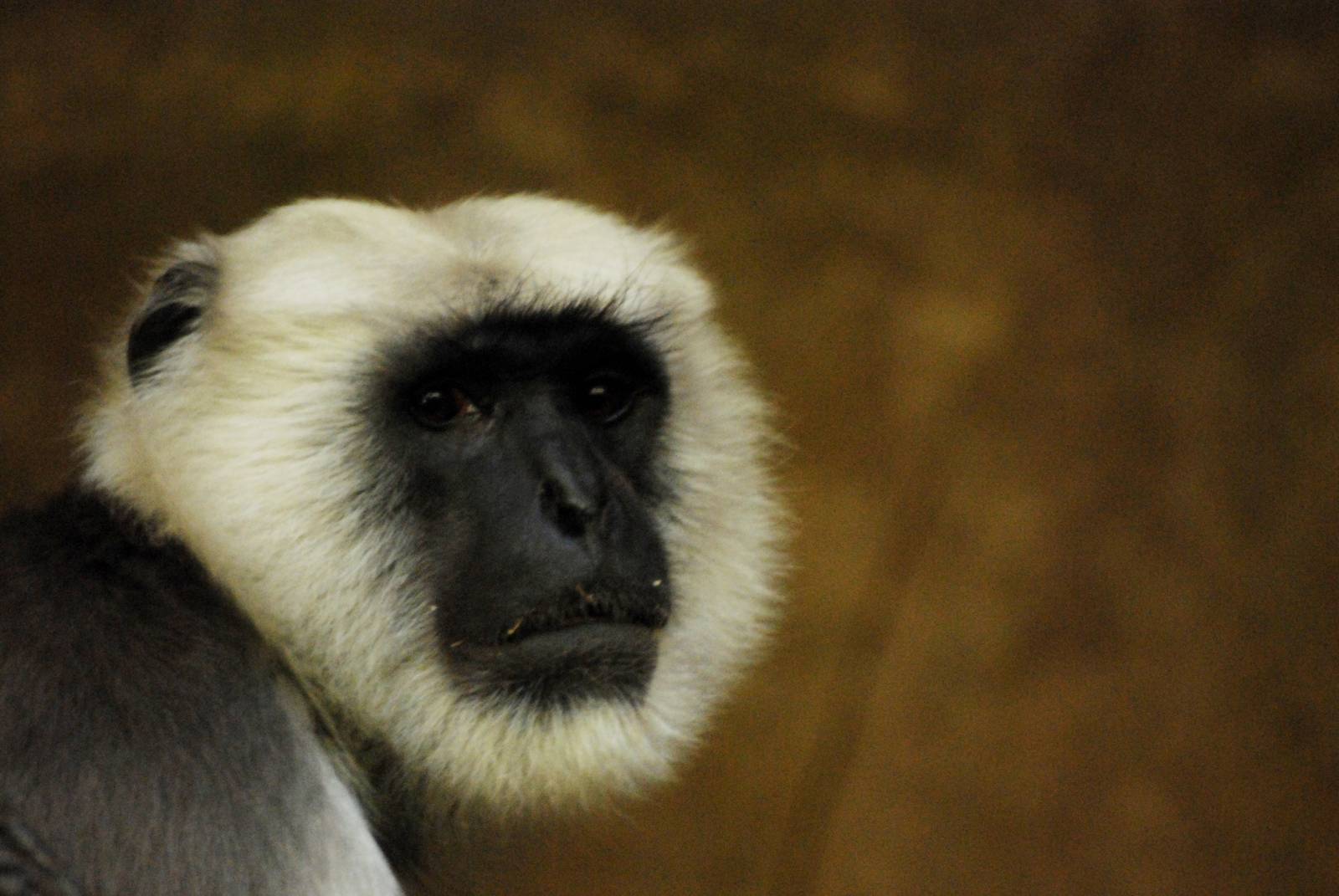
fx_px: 15081
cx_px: 670
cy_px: 448
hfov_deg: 5.1
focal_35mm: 405
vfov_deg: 3.4
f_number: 5.6
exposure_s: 1/160
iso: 1600
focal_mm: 270
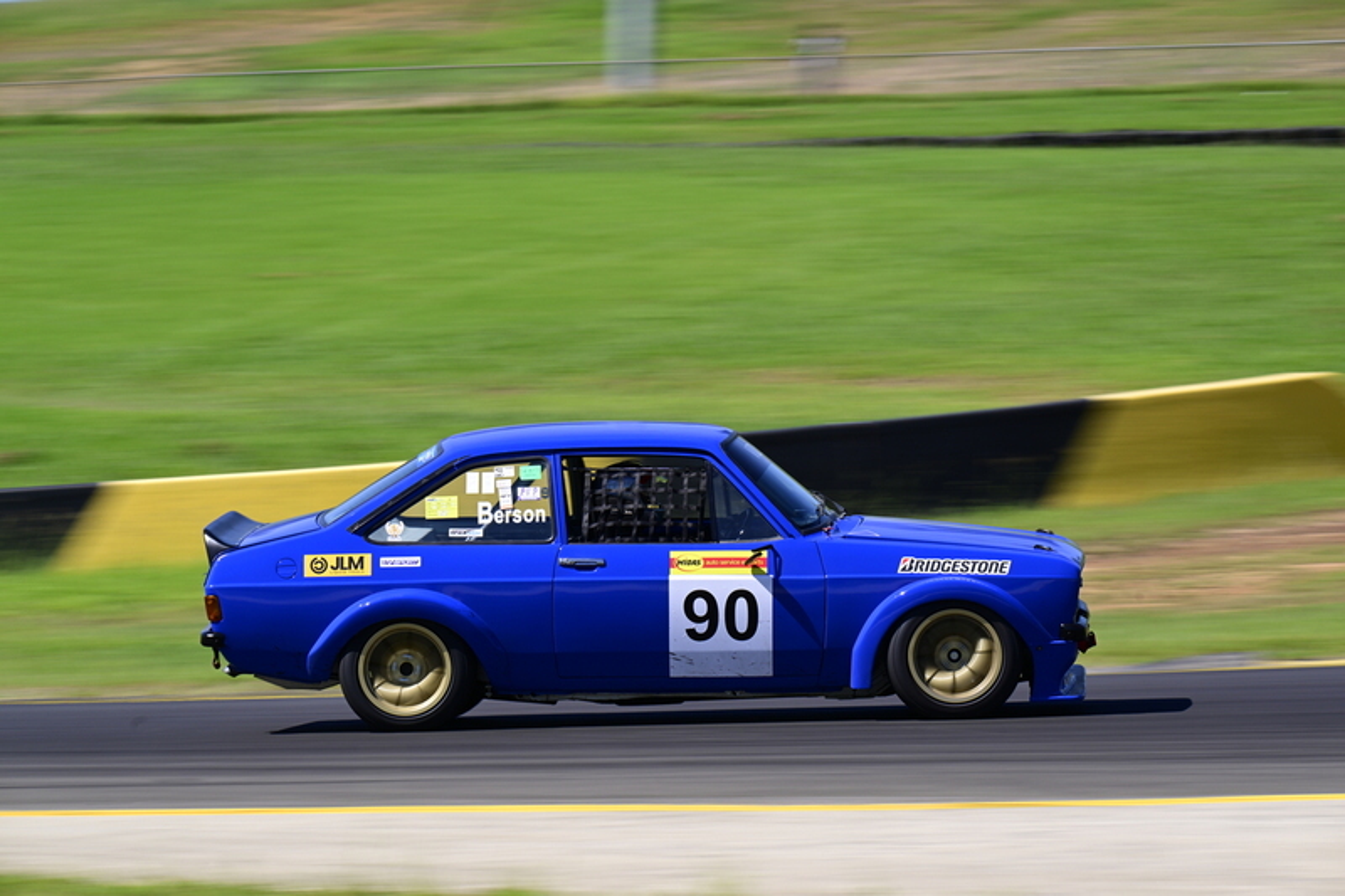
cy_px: 448
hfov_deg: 11.4
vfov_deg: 7.6
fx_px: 6723
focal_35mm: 180
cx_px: 672
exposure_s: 1/100
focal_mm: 180
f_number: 11
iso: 80
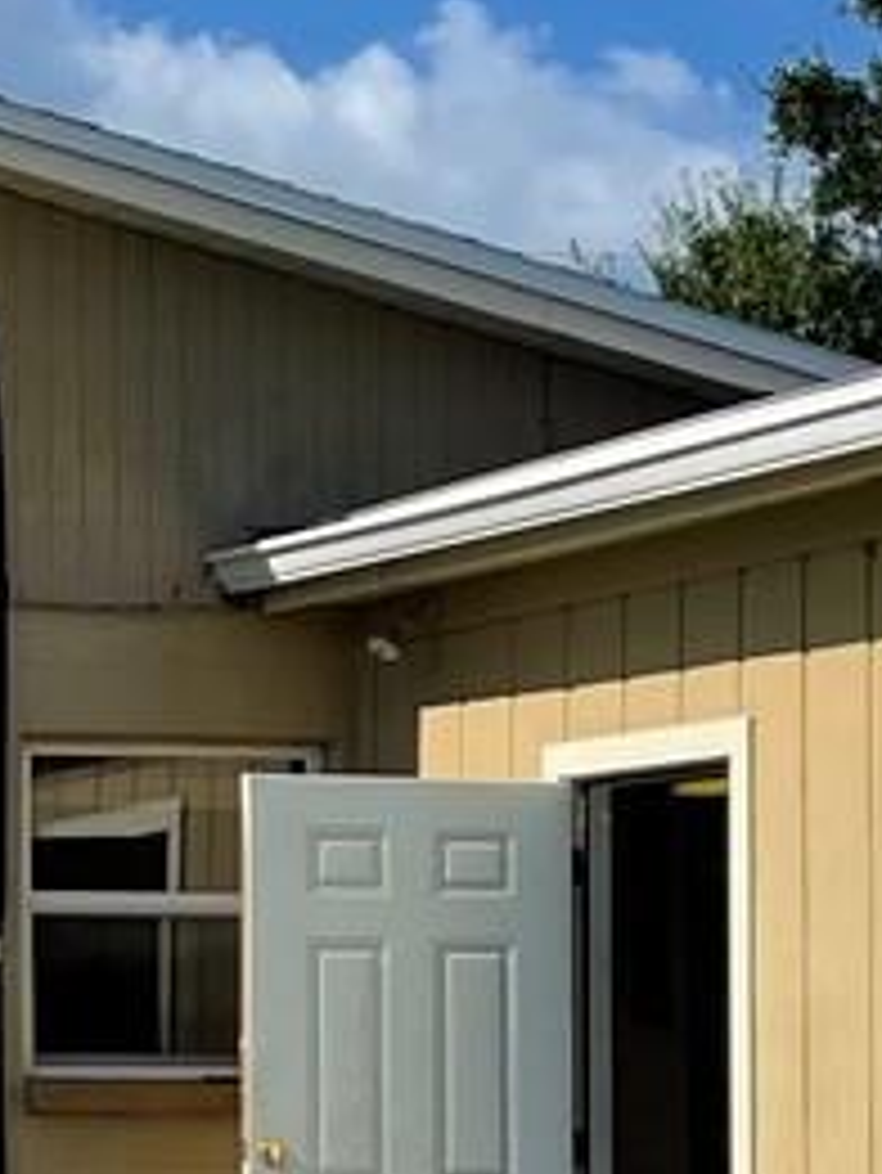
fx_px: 5194
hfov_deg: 9.2
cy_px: 886
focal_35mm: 153
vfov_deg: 12.9
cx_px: -846
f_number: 1.6
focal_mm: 5.1
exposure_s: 1/5128
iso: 32
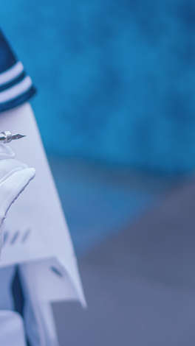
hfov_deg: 3.5
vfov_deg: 6.3
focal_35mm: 341
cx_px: -160
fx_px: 3138
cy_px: 197
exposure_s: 1/400
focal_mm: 85
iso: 100
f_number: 2
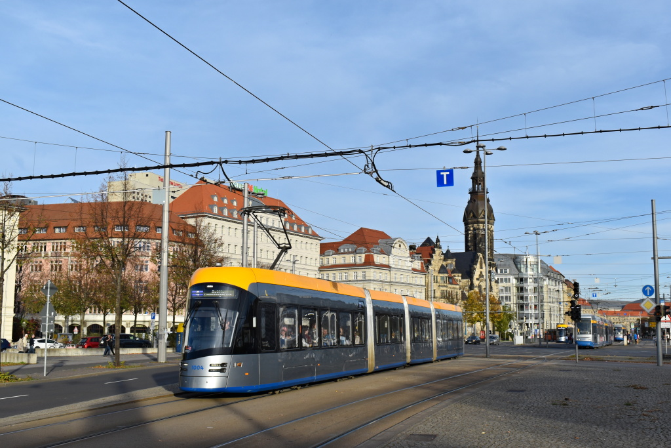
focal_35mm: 40
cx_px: 336
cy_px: 224
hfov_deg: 47.9
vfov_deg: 33.0
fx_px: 755
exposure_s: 1/400
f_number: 10
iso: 200
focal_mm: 27
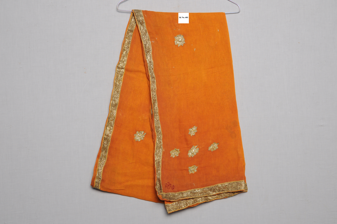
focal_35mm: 48
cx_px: 168
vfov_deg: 28.0
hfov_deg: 41.2
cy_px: 112
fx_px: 449
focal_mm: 32
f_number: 11
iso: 400
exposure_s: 1/10
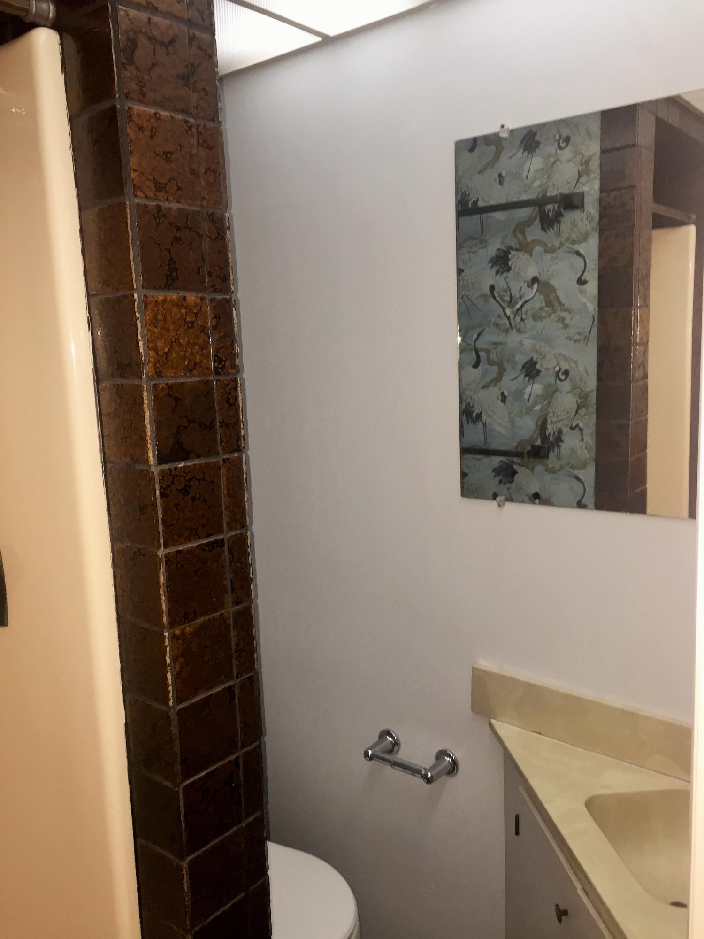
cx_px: 352
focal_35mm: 29
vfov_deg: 61.7
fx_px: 786
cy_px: 470
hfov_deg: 48.2
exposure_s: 1/30
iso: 100
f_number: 2.2
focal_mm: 4.15
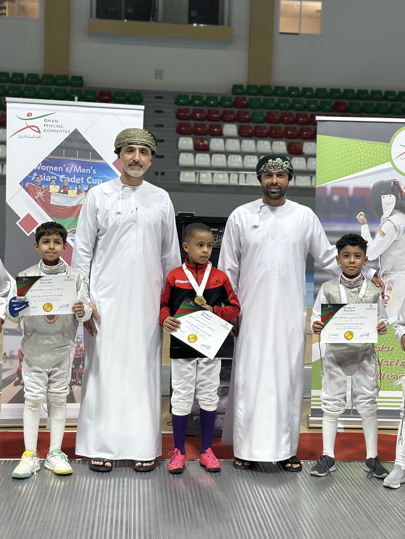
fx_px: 1014
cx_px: 240
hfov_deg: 22.6
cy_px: 269
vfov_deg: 29.8
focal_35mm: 65
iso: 80
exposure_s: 1/205
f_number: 1.78
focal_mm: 6.86
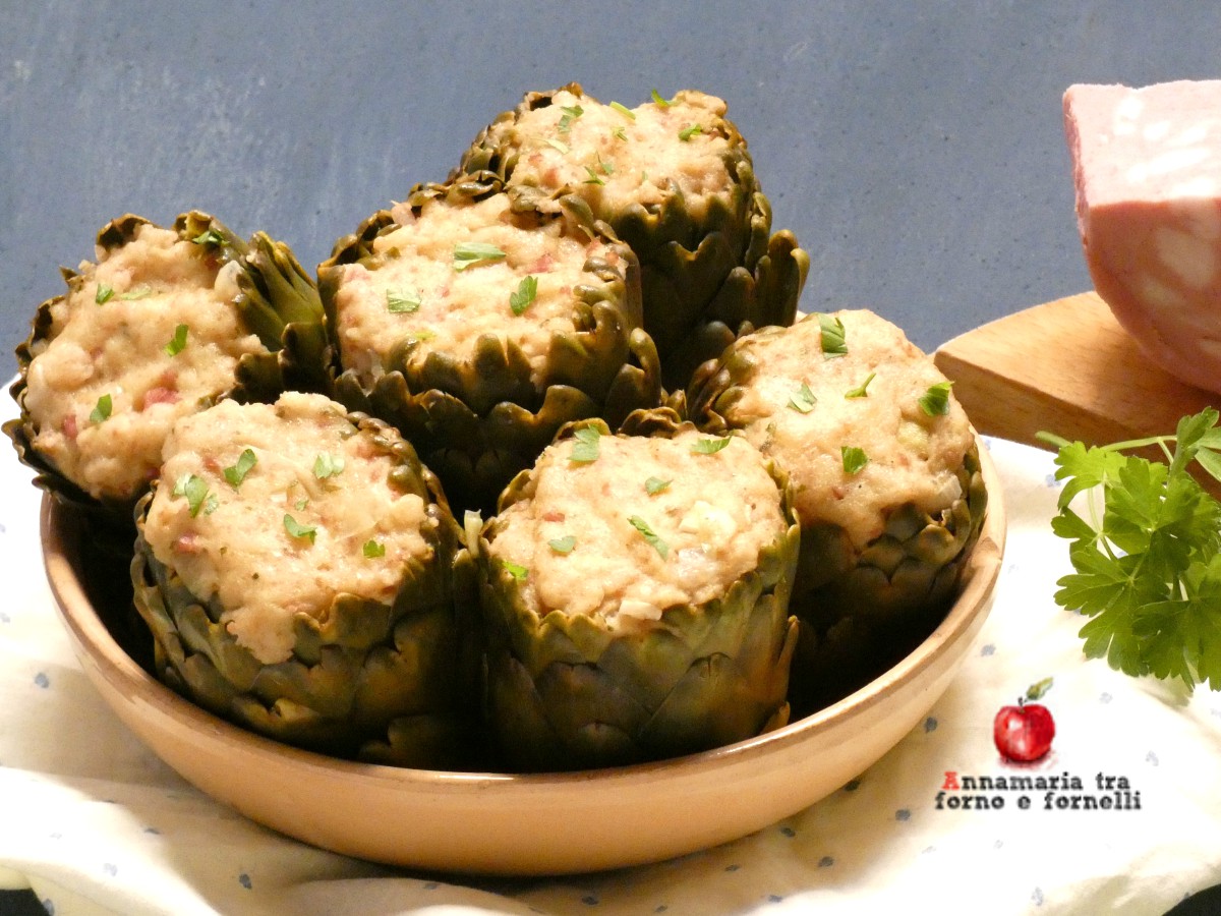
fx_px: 11605
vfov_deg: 4.5
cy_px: 458
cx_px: 610
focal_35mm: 329
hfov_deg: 6.0
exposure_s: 1/15
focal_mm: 58.9
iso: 1600
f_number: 5.6
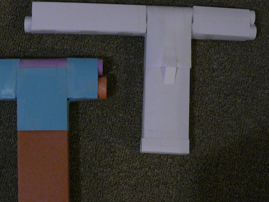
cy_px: 92
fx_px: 490
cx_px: 85
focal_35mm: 63
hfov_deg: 30.4
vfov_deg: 23.3
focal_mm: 5.2
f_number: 2.8
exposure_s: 1/8
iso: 200
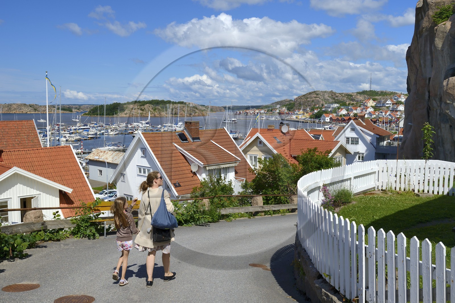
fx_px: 404
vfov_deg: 41.1
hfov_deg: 58.7
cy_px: 152
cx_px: 228
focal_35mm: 32
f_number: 10
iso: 100
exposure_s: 1/320
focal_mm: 32
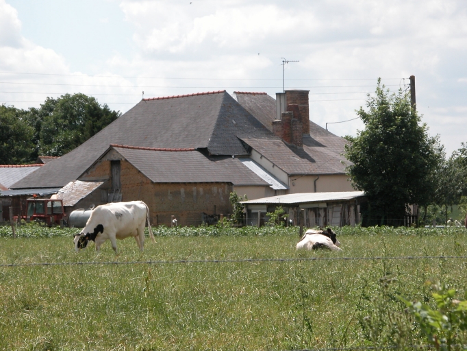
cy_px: 176
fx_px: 2173
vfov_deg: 9.2
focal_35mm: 161
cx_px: 234
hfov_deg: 12.3
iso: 100
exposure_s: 1/313
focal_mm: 41.1
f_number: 6.2
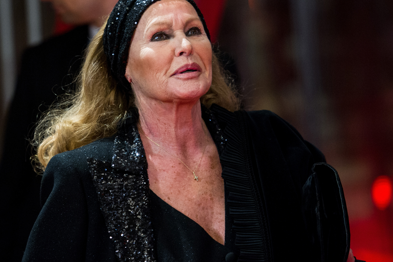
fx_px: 1963
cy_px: 120
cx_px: 203
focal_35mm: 180
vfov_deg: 7.6
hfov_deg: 11.4
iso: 1250
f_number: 2.8
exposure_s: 1/125
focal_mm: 160
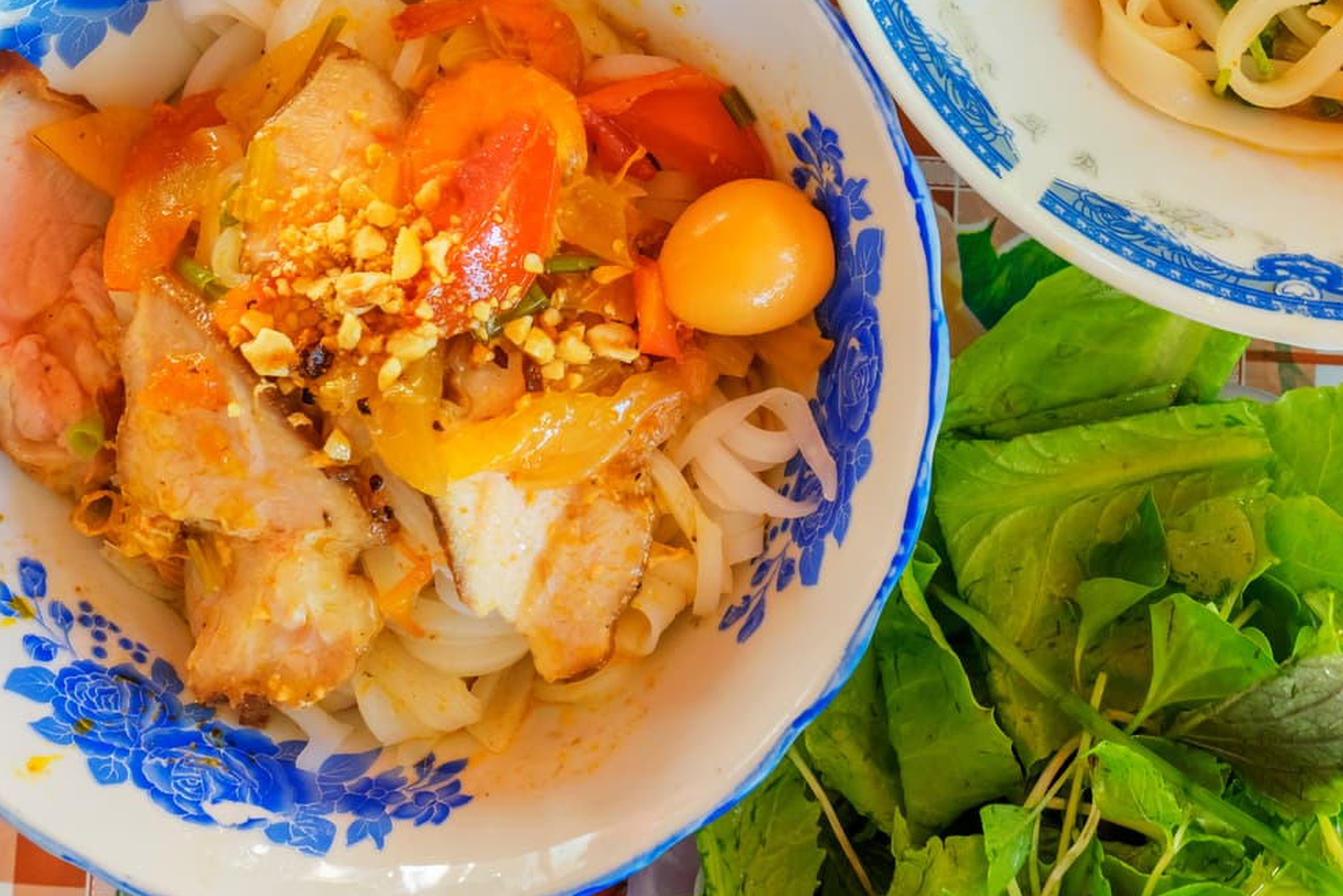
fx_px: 2500
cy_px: 258
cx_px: 1166
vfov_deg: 20.2
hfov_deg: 29.1
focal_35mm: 67
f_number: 10
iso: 200
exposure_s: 1/13
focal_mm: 33
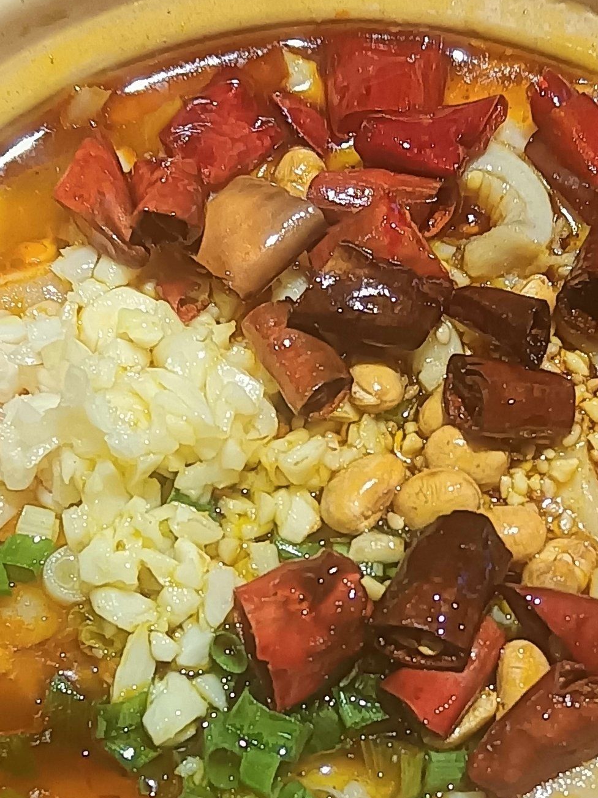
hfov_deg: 17.1
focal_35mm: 86
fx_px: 1982
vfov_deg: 22.7
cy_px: 496
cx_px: 382
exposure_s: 1/50
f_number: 1.9
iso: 379
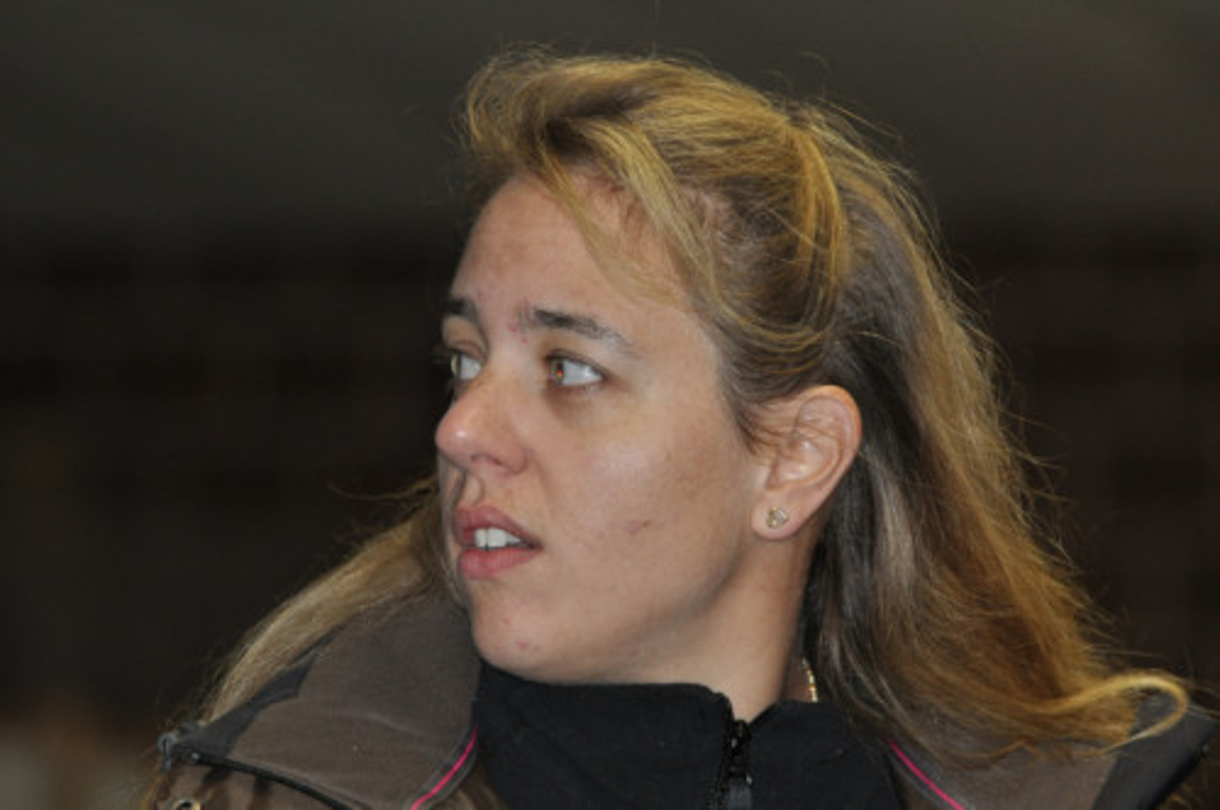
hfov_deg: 6.5
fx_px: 10661
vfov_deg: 4.4
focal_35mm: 315
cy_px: 405
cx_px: 610
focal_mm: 210
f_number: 5.3
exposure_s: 1/60
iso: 800
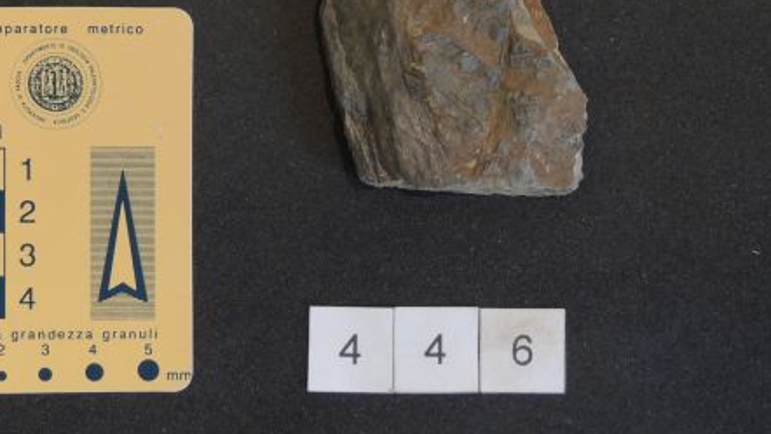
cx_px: 274
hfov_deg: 15.1
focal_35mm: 142
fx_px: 2904
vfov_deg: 8.5
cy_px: 19
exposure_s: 1/30
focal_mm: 16
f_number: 4.1
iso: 400
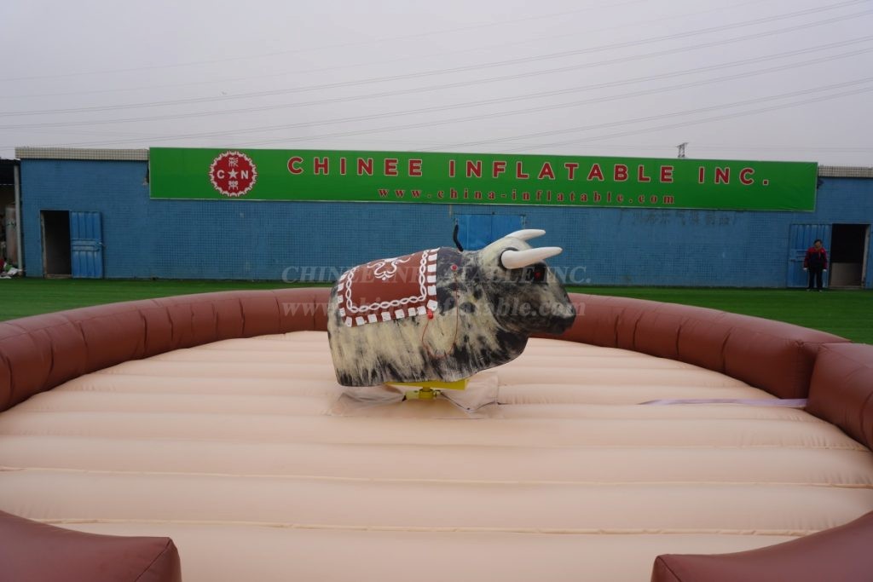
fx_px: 582
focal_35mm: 24
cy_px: 291
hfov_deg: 73.7
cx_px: 436
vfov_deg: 53.1
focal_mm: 16
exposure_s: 1/100
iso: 100
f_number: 5.6
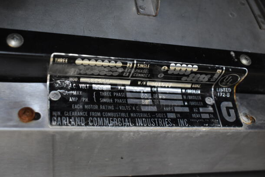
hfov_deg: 42.3
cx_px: 132
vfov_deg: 29.0
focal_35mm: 46
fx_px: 343
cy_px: 88
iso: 2500
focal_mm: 31
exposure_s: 1/50
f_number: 4.2
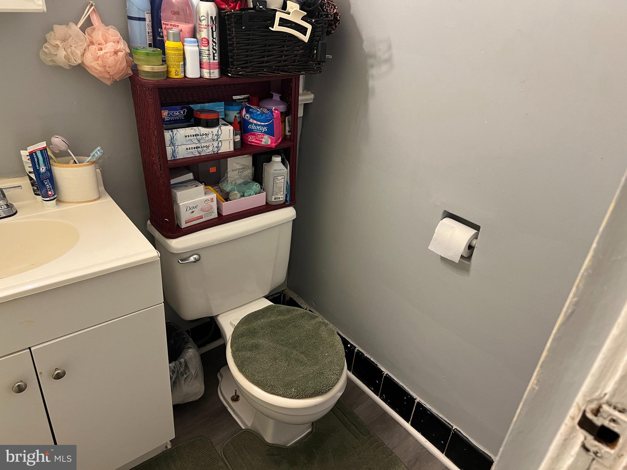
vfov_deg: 53.1
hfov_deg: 67.3
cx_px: 314
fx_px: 471
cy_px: 235
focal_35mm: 26
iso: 125
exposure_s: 1/60
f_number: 1.5
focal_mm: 5.7
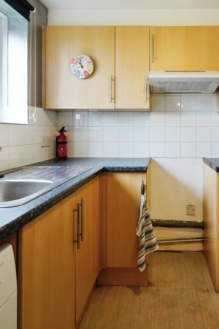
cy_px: 162
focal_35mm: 26
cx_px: 159
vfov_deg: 69.4
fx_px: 237
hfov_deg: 48.0
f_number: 9
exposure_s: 1/20
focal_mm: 17
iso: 640
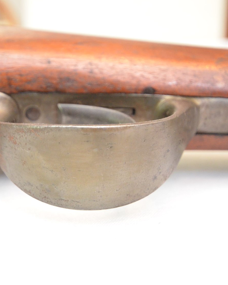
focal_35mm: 52
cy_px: 145
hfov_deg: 29.0
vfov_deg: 36.0
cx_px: 82
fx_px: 439
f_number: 4.5
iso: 3200
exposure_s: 1/60
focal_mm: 24
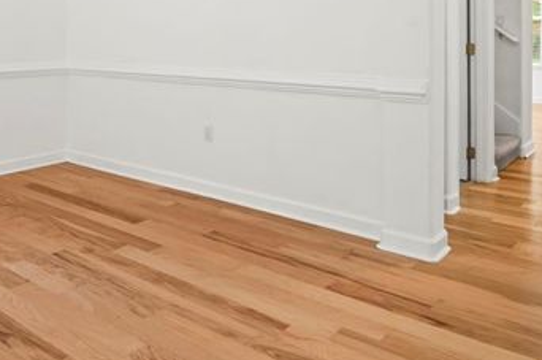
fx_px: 512
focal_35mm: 34
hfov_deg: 53.0
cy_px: 45
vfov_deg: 36.6
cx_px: 128
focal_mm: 11
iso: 100
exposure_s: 1.3
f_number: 8
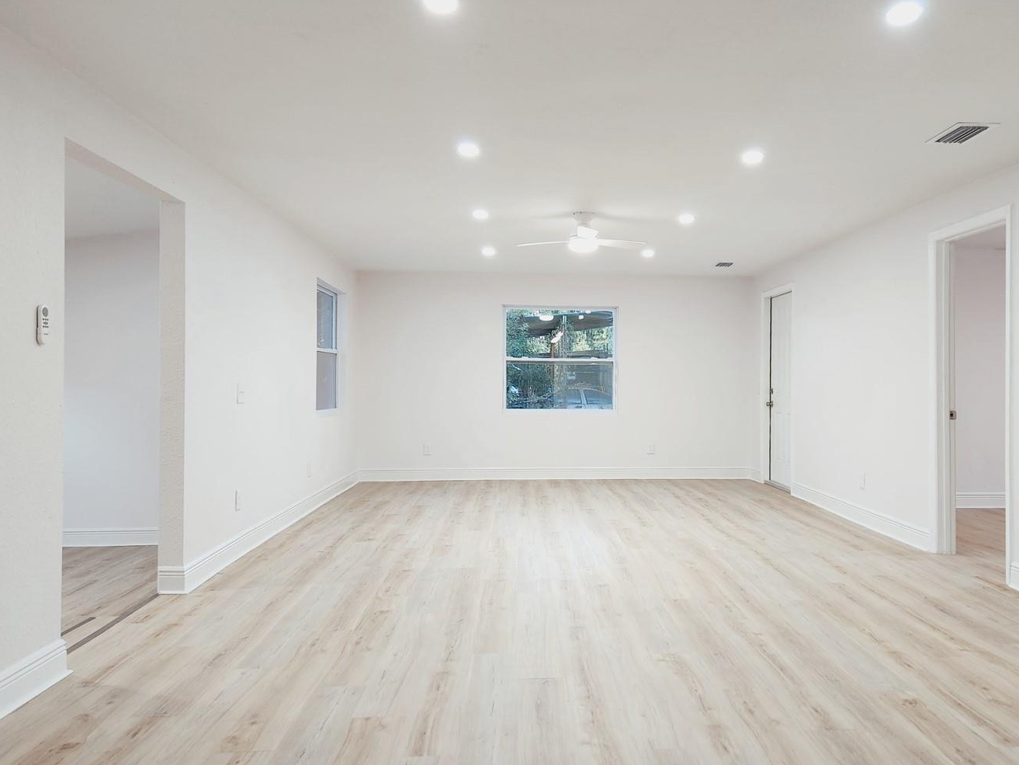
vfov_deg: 49.7
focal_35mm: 28
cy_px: 401
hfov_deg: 63.2
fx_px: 824
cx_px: 579
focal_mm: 5.4
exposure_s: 1/120
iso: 320
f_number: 1.8
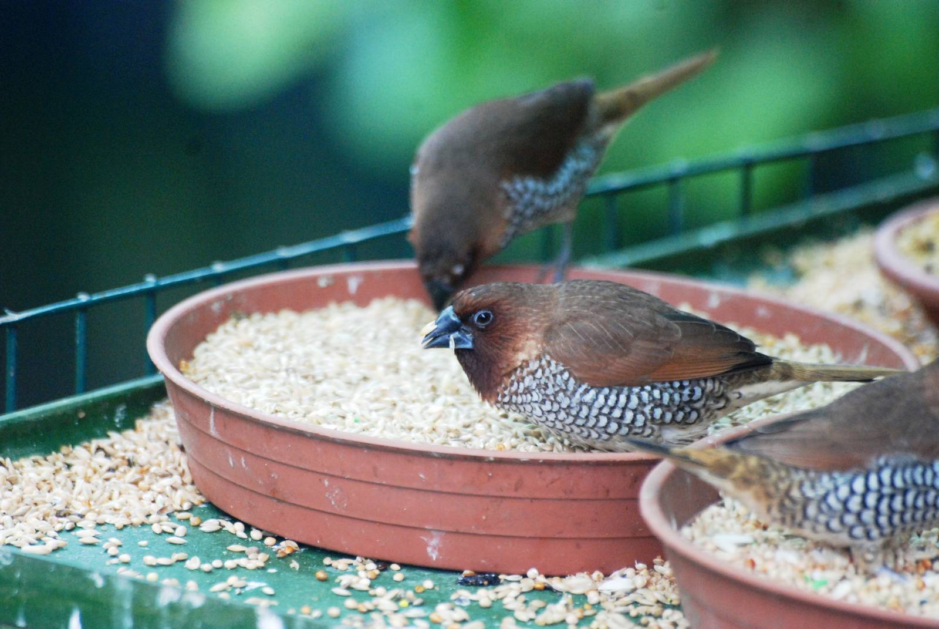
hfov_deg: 4.6
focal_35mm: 450
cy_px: 314
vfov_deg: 3.1
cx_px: 470
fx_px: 11751
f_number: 5.6
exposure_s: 1/320
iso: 1600
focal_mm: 300
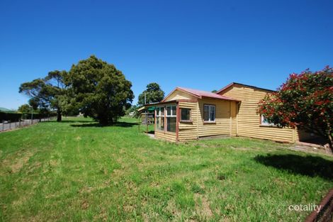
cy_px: 111
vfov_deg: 77.3
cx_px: 166
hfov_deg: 100.4
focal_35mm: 15
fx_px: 139
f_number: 7.1
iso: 100
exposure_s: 1/200
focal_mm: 10
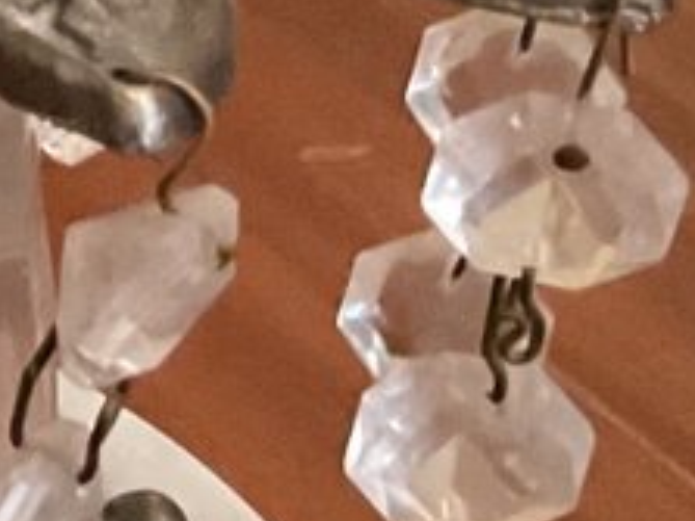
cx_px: -1519
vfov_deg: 7.4
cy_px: -239
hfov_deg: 8.2
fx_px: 3953
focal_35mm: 197
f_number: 1.8
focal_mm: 3
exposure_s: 1/30
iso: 250
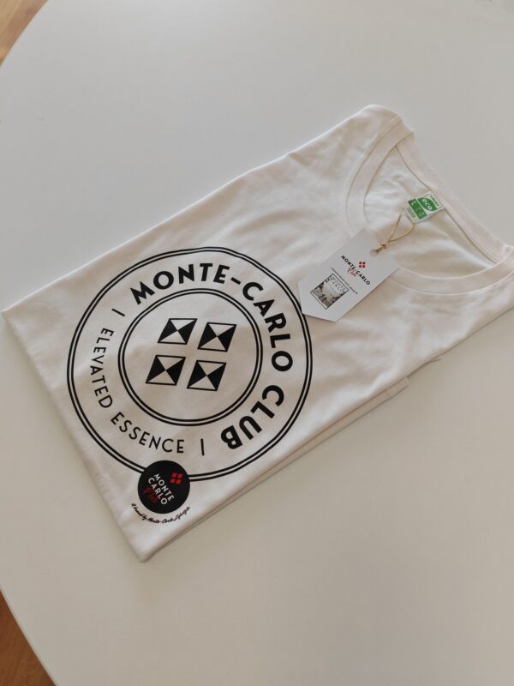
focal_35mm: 27
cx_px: 257
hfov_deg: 51.4
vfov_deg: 65.3
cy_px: 343
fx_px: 535
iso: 50
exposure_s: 1/180
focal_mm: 7.62
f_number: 1.6
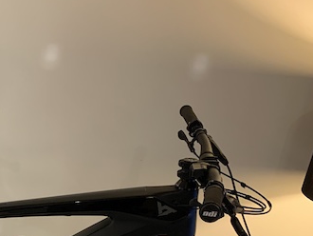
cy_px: 277
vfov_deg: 21.7
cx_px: -4
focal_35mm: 63
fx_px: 570
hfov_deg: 28.7
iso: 400
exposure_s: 1/40
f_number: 1.8
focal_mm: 4.25
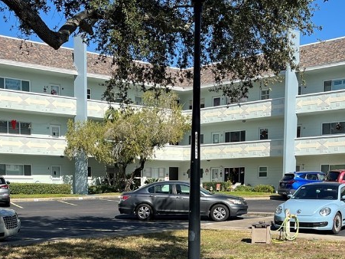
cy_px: 245
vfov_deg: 23.9
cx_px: 132
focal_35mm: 59
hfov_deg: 32.6
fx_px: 588
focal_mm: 5.1
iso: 50
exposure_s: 1/2967
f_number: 1.6
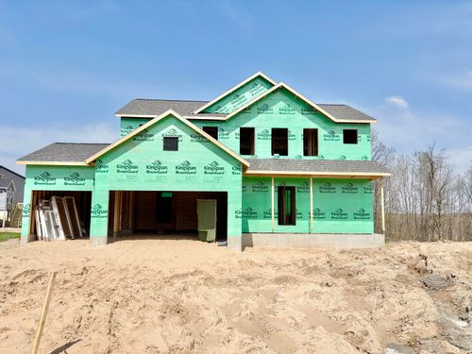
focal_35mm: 26
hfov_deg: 67.3
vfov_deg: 53.1
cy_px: 177
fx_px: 355
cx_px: 236
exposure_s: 1/6993
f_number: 1.6
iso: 50
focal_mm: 5.96
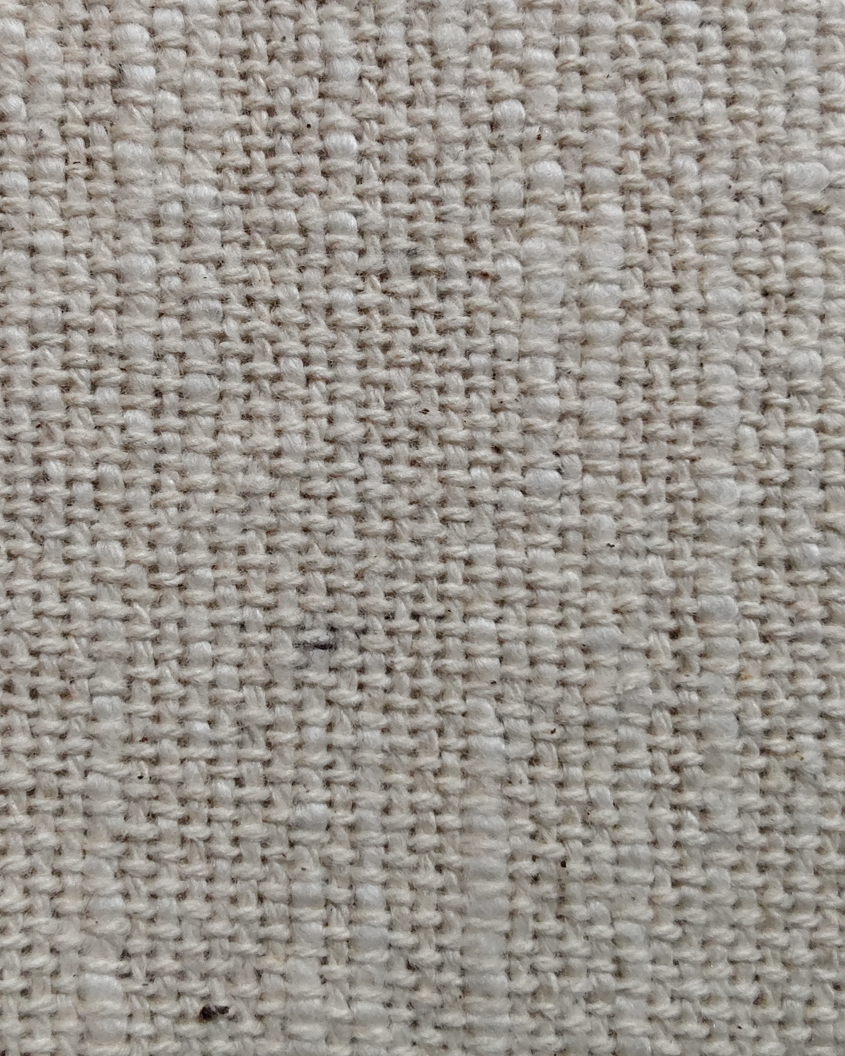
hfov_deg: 35.5
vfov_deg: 43.6
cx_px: 315
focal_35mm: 42
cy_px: 435
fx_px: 1313
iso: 160
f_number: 2
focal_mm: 2.78
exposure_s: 1/50
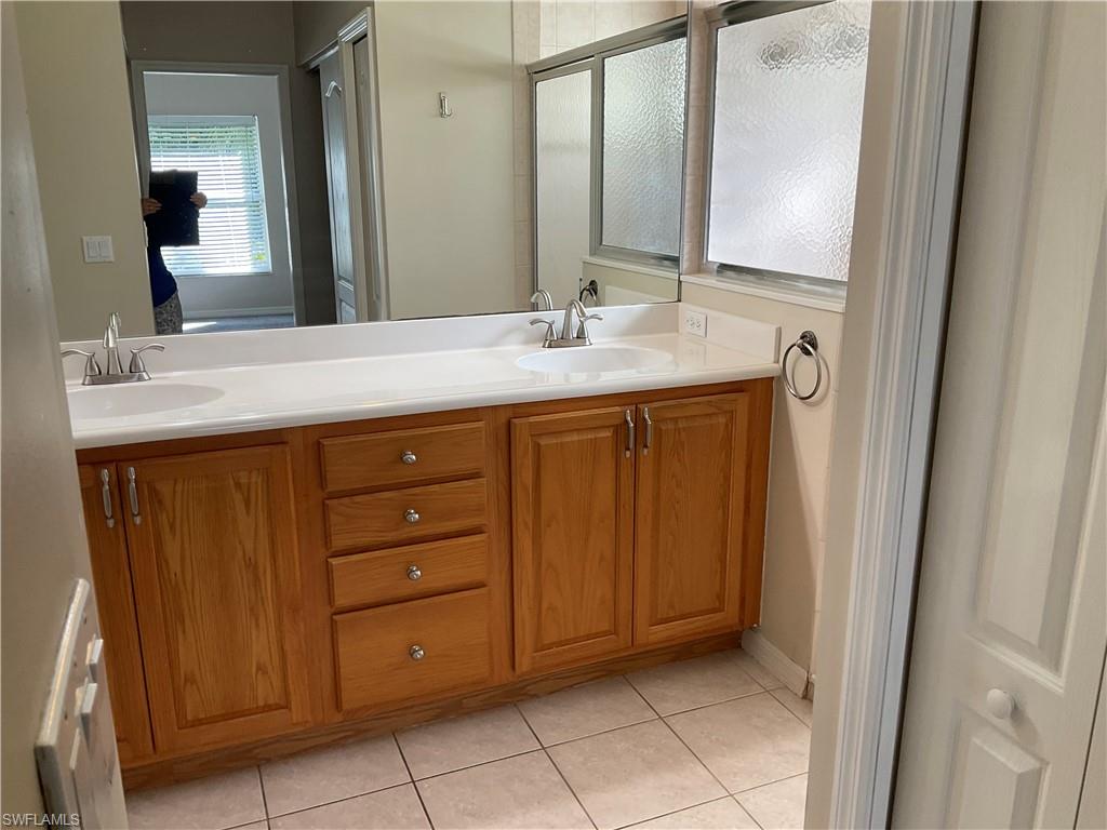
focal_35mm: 29
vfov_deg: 48.2
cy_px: 415
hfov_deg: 61.7
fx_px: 927
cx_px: 554
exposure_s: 1/60
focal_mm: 3
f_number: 1.8
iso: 40
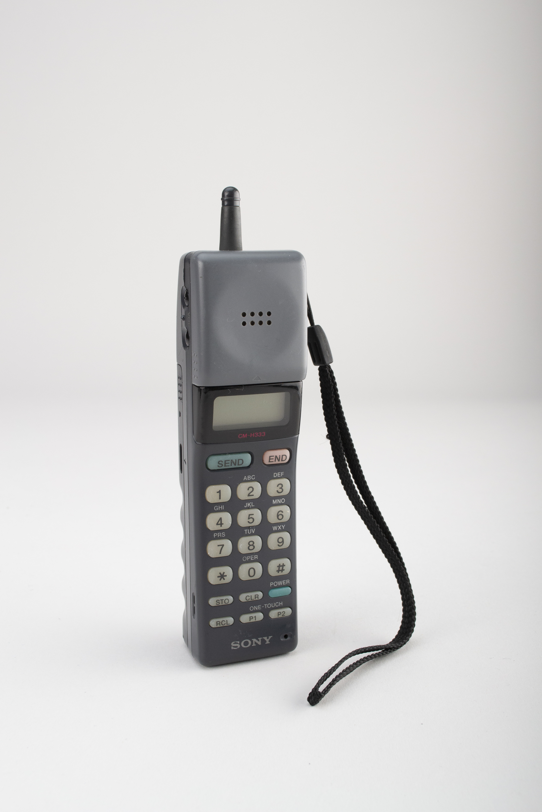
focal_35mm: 42
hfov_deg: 31.9
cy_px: 406
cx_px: 271
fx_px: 948
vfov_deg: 46.4
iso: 400
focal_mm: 28
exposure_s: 1/200
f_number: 10
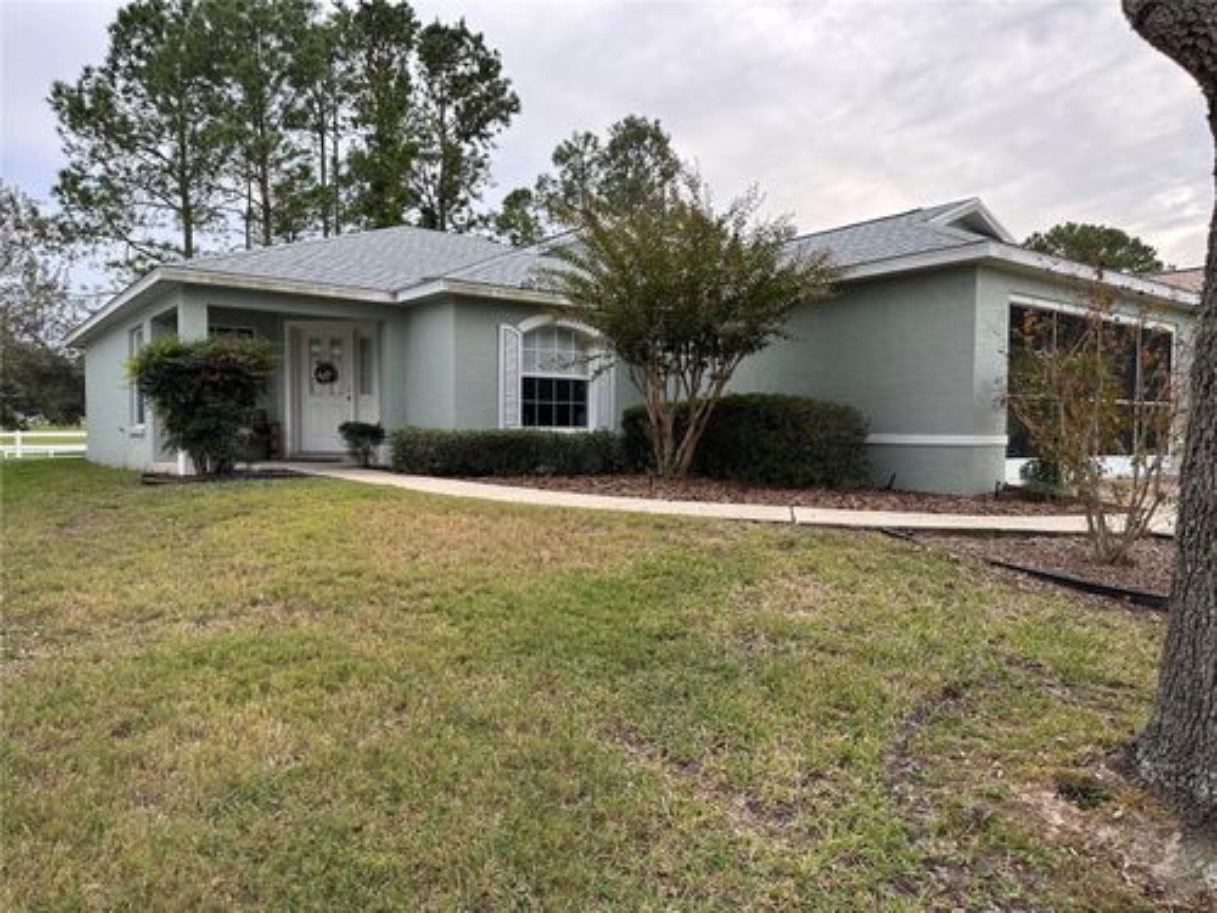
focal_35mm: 24
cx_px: 608
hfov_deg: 71.6
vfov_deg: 56.8
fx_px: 844
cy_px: 456
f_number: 1.78
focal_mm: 6.86
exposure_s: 1/365
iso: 80
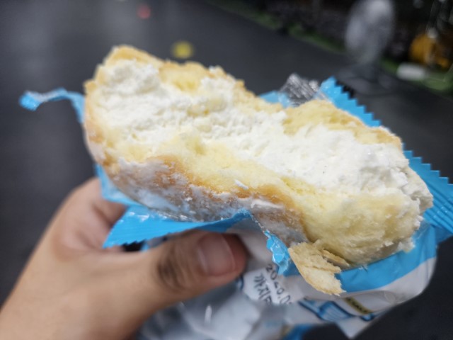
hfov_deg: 73.9
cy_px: 170
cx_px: 226
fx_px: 301
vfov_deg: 58.9
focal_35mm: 23
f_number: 1.8
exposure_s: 1/120
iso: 250
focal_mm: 5.4
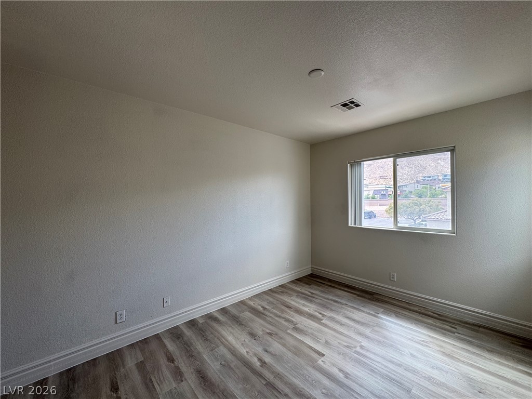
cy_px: 200
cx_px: 266
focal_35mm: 14
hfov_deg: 102.1
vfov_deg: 85.7
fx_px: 215
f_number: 2.2
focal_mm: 2.22
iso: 50
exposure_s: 1/99
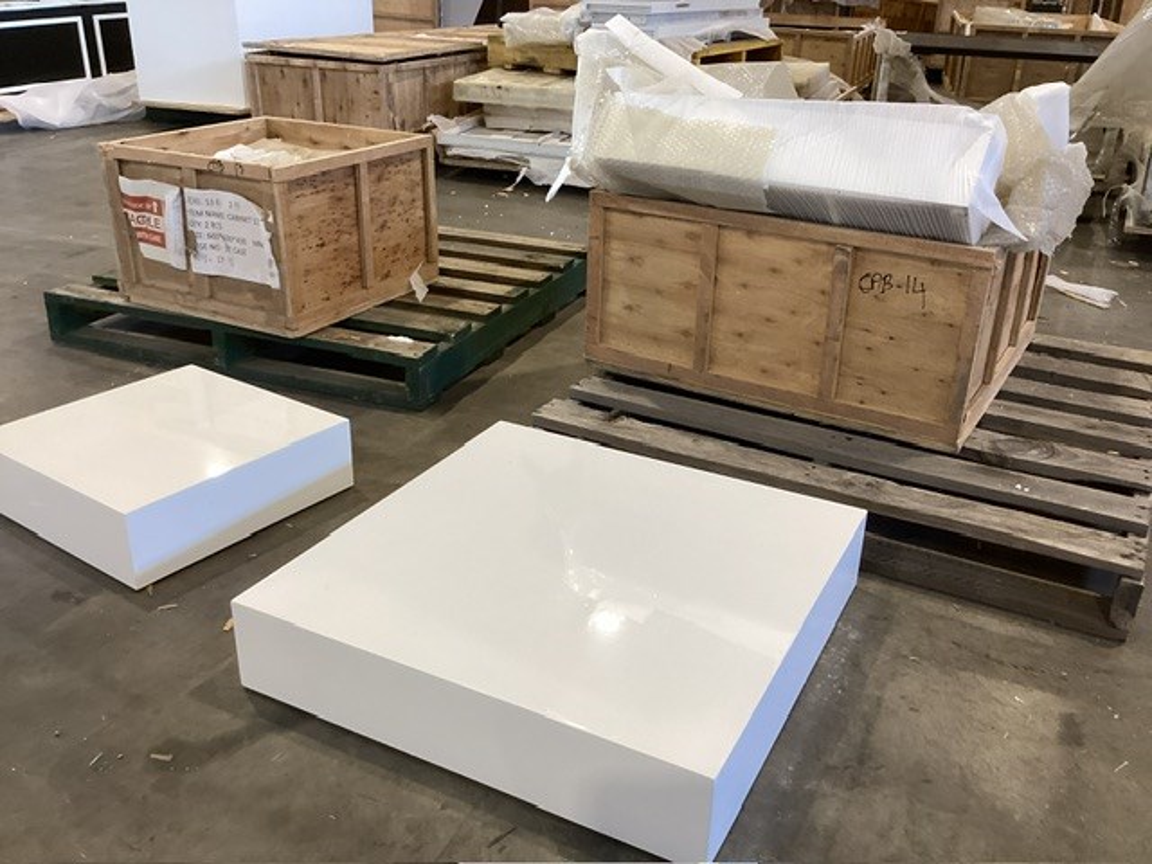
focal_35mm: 31
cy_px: 432
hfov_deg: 58.4
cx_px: 576
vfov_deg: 45.4
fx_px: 1032
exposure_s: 1/50
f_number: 2.4
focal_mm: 3.3
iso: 160
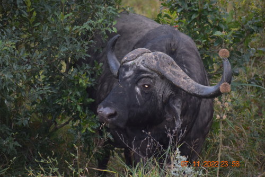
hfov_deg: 9.5
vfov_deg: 6.3
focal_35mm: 218
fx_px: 1602
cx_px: 132
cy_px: 88
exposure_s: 1/60
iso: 560
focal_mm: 145
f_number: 4.8
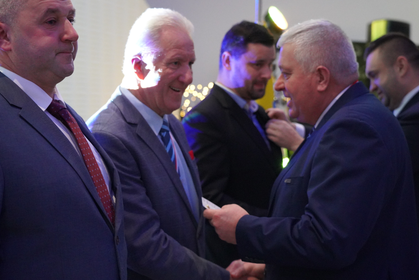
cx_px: 201
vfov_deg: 20.9
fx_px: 757
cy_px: 136
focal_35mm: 65
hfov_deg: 30.9
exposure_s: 1/160
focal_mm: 55
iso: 12800
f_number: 4
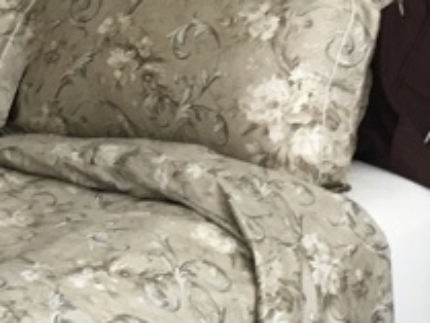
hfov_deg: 13.7
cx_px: -14
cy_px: 25
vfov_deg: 10.4
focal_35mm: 142
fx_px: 1765
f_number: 2.2
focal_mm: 4.15
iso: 64
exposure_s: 1/30
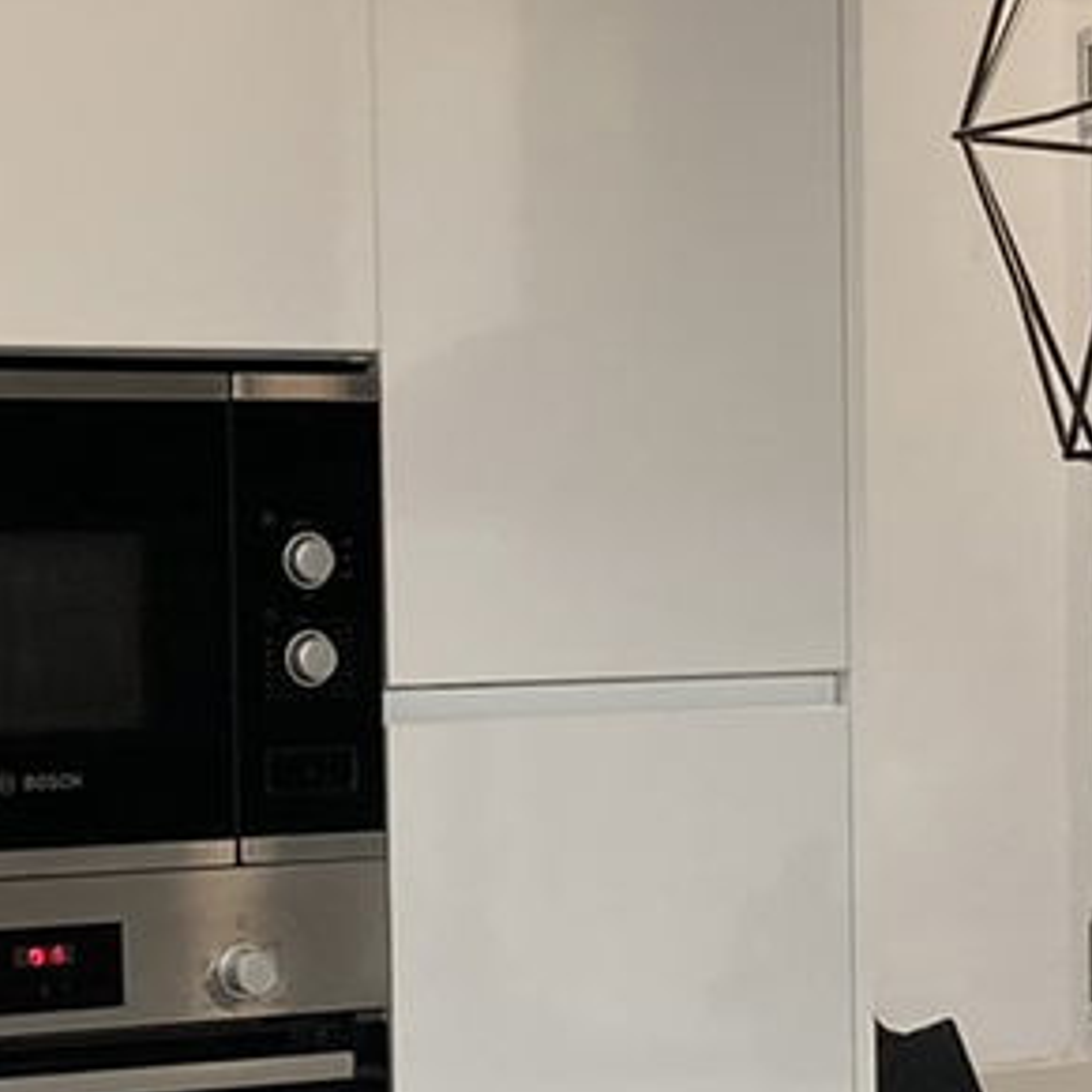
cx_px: 597
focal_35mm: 136
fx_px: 4854
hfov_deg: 12.8
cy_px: 882
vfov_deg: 12.8
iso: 64
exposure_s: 1/50
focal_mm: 3.99
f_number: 1.8
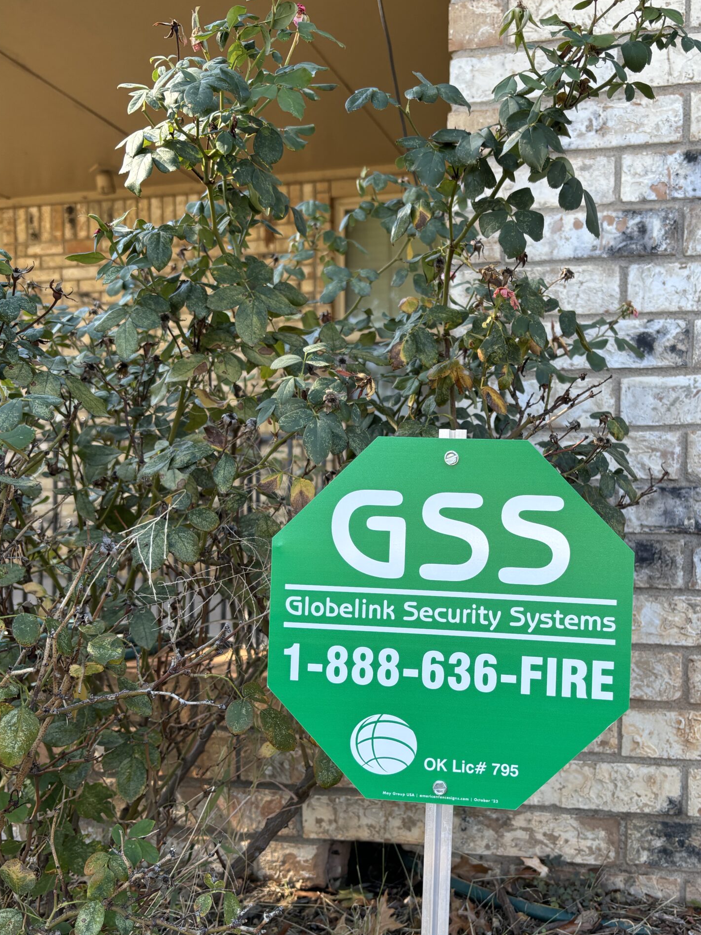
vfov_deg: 52.5
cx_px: 457
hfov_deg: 40.3
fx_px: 945
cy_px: 533
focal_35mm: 35
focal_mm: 5.96
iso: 40
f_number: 1.6
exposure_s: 1/223
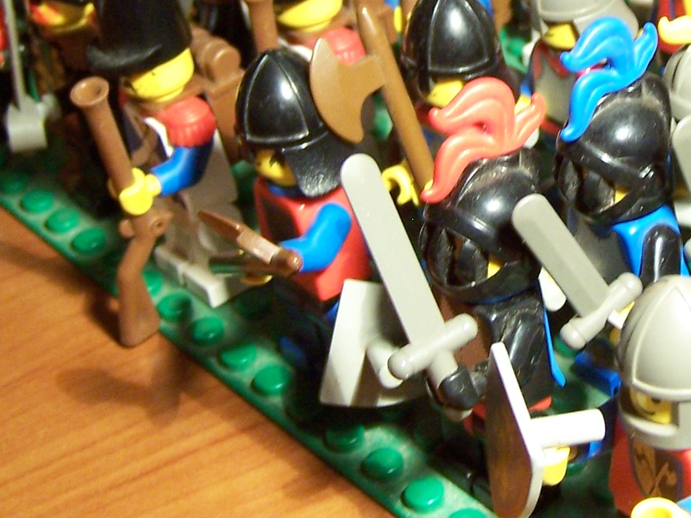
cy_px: 93
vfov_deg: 15.8
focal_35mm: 93
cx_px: 620
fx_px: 1856
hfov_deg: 20.7
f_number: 2.8
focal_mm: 6.3
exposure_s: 1/10
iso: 140
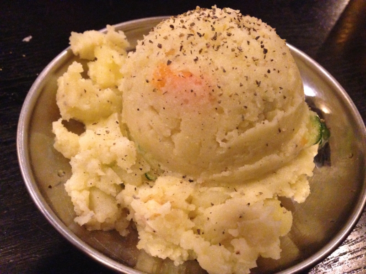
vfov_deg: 42.9
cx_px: 183
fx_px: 349
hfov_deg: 55.4
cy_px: 137
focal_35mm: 33
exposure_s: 1/15
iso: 640
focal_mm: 4.12
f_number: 2.4
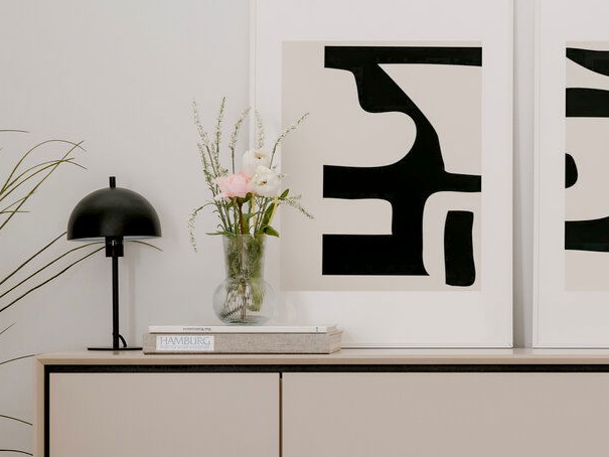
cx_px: 510
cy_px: 412
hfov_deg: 13.1
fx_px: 2639
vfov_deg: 9.8
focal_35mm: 150
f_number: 9
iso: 100
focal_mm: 59
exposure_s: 1.3
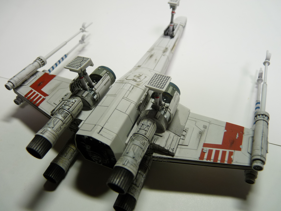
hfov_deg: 65.3
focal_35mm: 27
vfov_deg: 51.4
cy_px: 106
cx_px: 140
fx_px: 219
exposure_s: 1/40
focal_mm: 4.8
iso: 100
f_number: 2.8
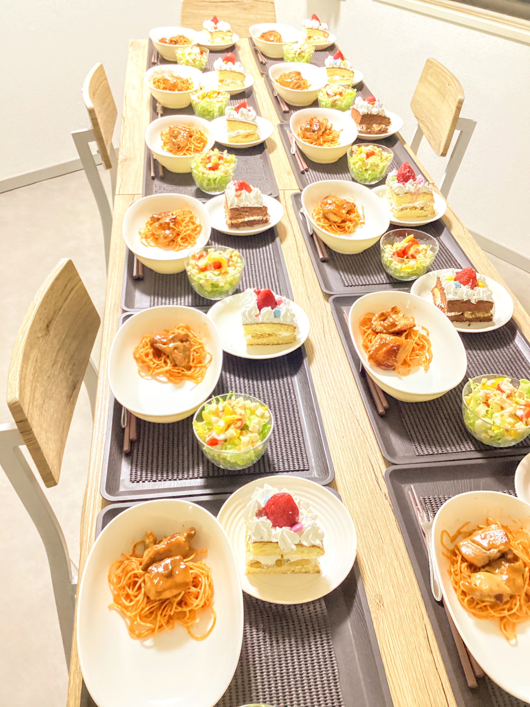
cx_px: 265
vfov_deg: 58.4
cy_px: 354
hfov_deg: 45.4
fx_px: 633
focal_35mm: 31
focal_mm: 3.3
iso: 500
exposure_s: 1/25
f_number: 2.4
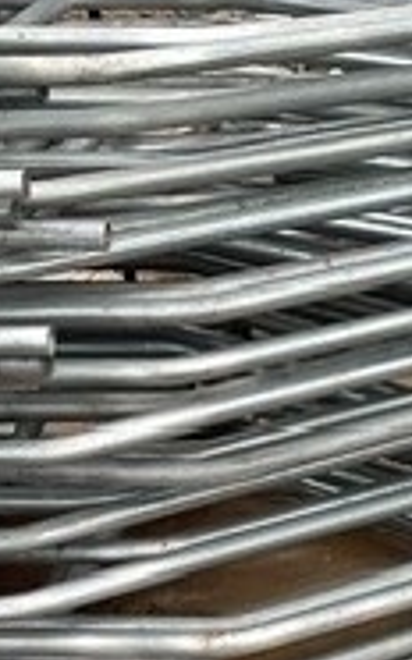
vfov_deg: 19.6
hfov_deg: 11.8
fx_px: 1907
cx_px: 611
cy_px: 287
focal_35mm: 106
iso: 16
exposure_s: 1/1055
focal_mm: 3
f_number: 1.8
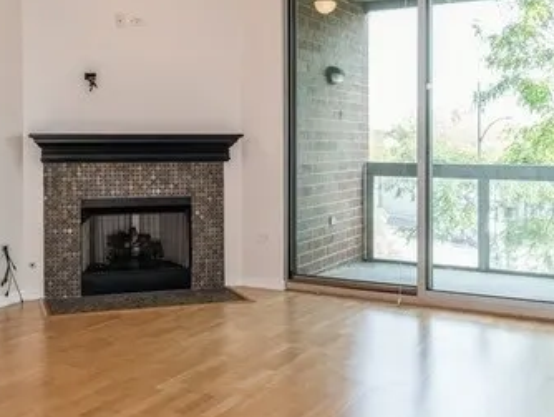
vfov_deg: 32.7
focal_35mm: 44
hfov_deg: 42.7
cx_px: 226
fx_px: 705
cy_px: 150
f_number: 8
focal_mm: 17
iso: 400
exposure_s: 1/25
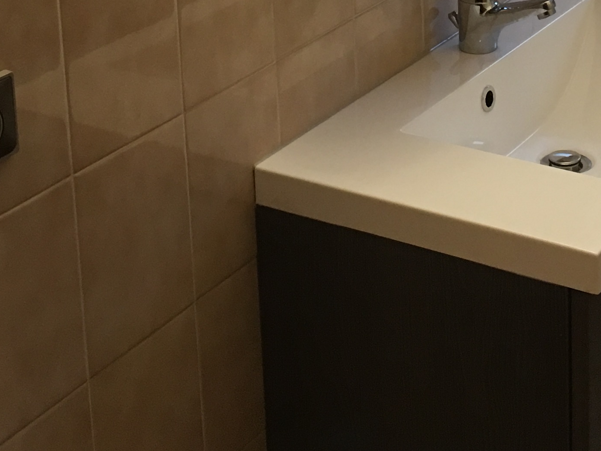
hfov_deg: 23.1
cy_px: -137
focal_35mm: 84
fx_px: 1458
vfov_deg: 16.6
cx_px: 432
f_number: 2.2
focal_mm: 4.15
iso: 100
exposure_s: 1/17
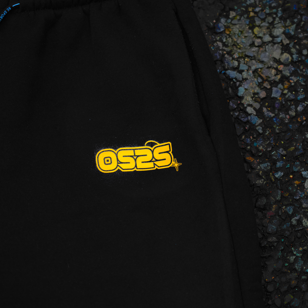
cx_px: 154
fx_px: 1349
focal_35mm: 134
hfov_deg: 13.0
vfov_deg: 13.0
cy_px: 155
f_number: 4
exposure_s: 1/160
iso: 1600
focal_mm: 105
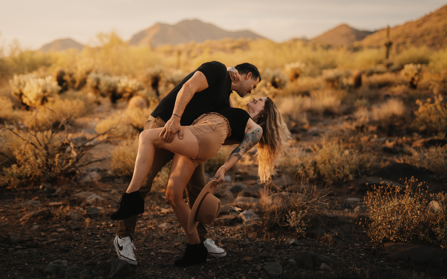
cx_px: 224
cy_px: 142
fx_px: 621
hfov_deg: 39.6
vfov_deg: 25.3
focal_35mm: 51
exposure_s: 1/5000
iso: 640
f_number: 1.4
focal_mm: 50
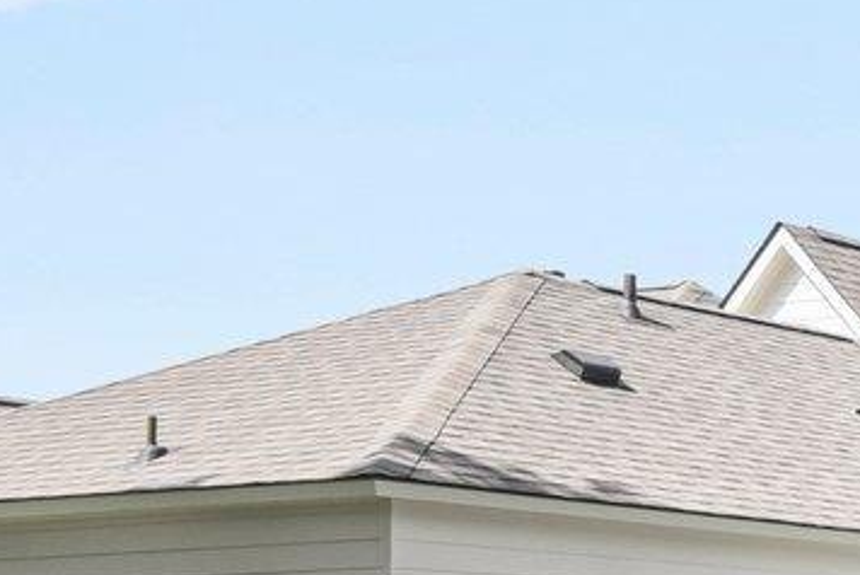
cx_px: 2423
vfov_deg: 14.5
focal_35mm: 92
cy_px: 668
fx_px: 2200
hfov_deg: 12.4
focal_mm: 16
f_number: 10
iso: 320
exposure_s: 1/250
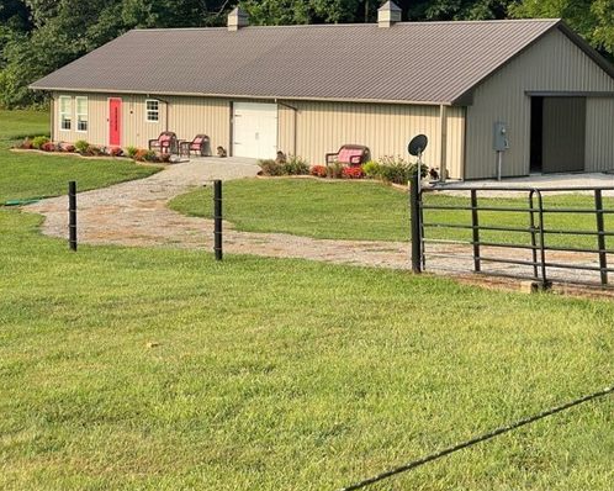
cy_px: 113
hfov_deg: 27.9
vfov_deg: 22.2
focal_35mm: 68
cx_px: 307
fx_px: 1235
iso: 20
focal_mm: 6
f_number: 2
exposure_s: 1/786
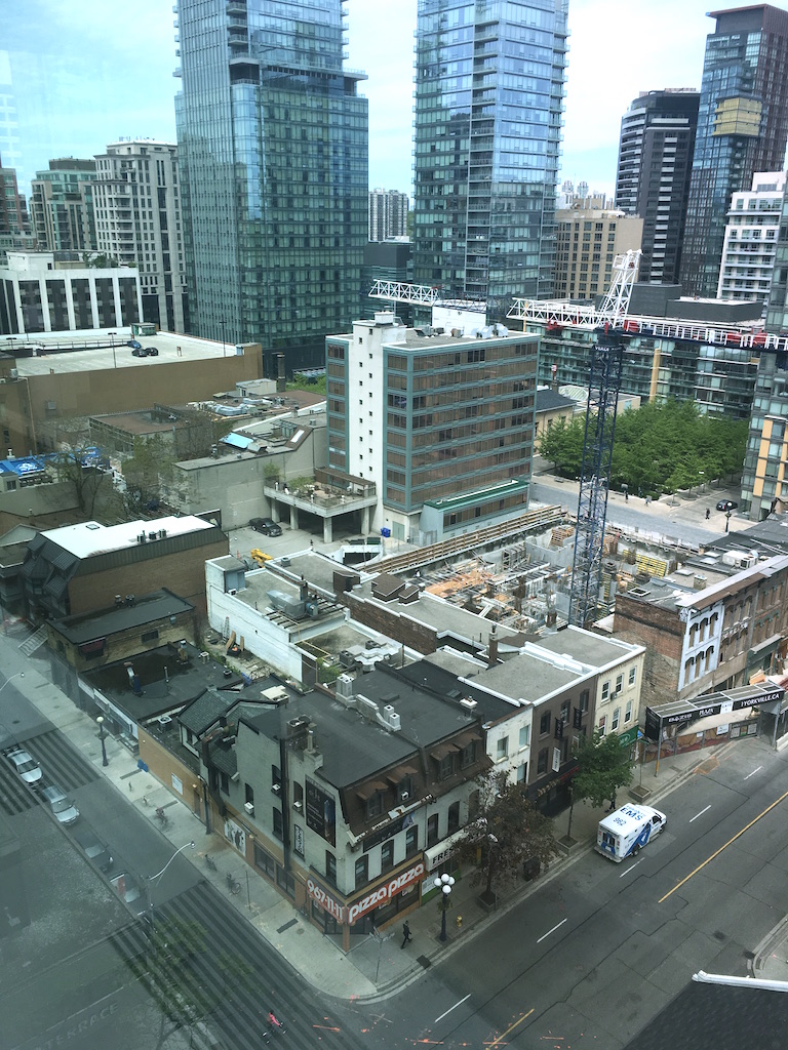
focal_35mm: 29
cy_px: 525
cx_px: 394
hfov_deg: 48.2
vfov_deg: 61.7
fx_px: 880
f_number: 2.2
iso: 25
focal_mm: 4.15
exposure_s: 1/553
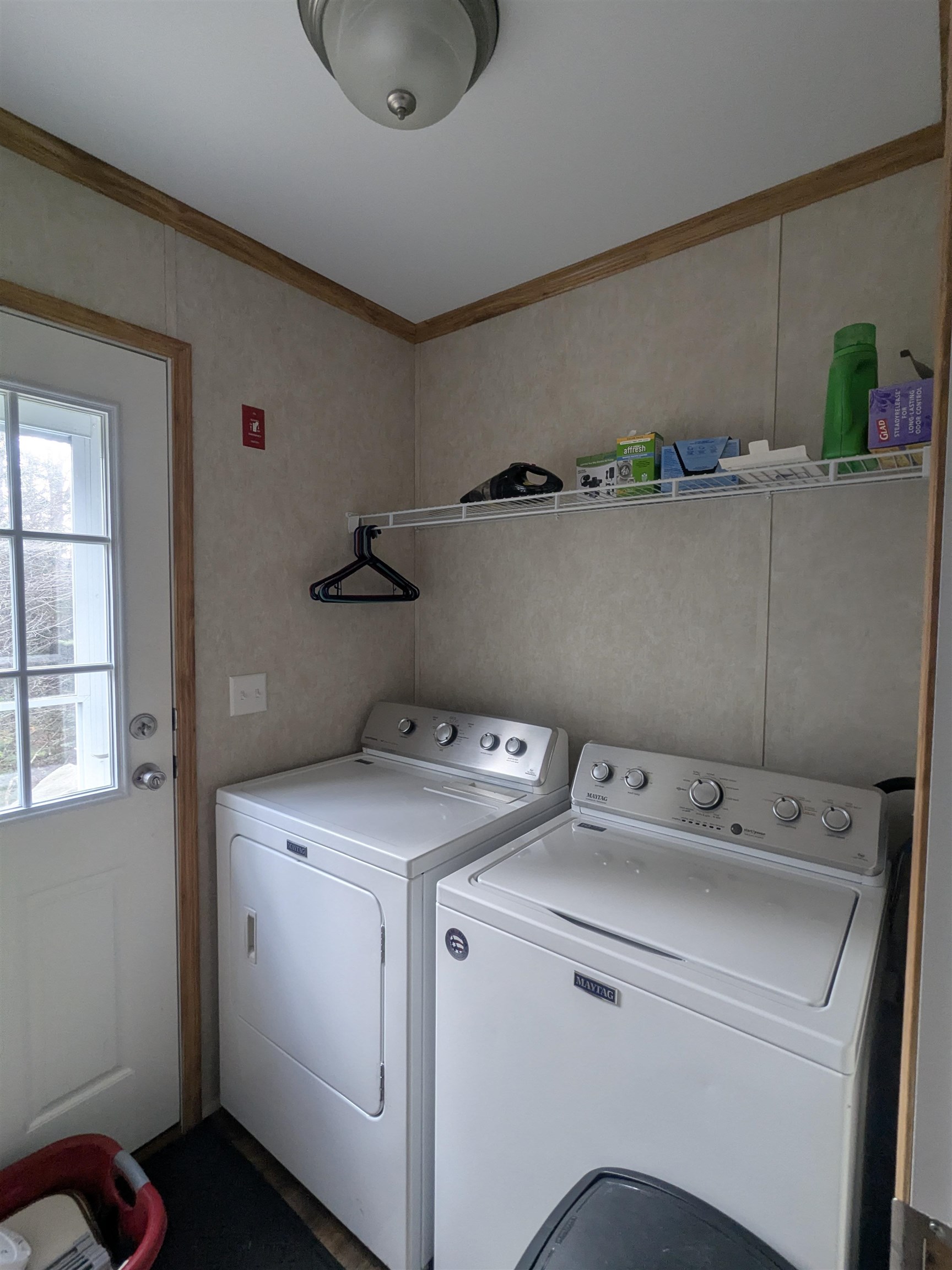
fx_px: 587
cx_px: 476
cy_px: 635
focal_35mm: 16
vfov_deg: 94.5
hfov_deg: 78.1
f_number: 2.2
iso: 135
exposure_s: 1/60
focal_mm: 2.35
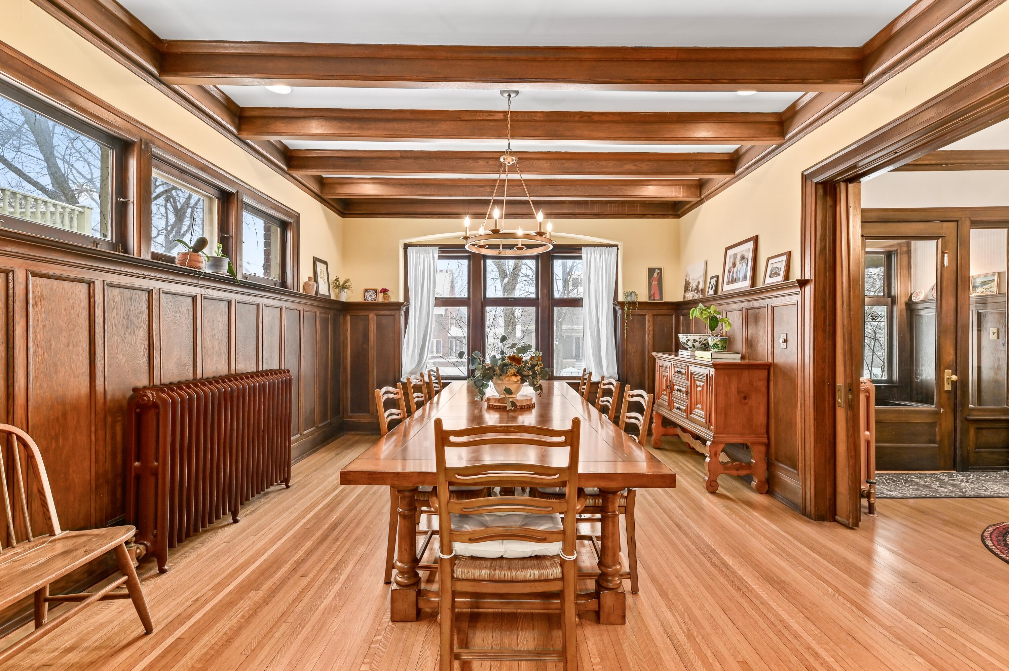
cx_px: 504
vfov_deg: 73.7
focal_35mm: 16
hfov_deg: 96.8
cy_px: 336
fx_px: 448
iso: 320
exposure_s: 1.6
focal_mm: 16
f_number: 8
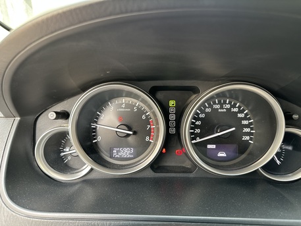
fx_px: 209
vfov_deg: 56.8
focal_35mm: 24
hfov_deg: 71.6
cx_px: 150
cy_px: 113
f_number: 1.78
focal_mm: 6.86
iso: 200
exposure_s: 1/71
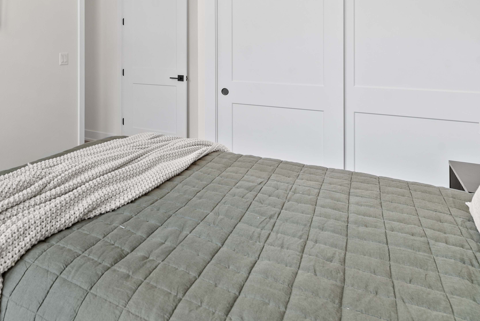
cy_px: 48
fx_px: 360
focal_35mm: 27
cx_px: 85
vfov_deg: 44.7
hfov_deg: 60.9
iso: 200
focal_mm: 15
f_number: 8
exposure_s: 1/10
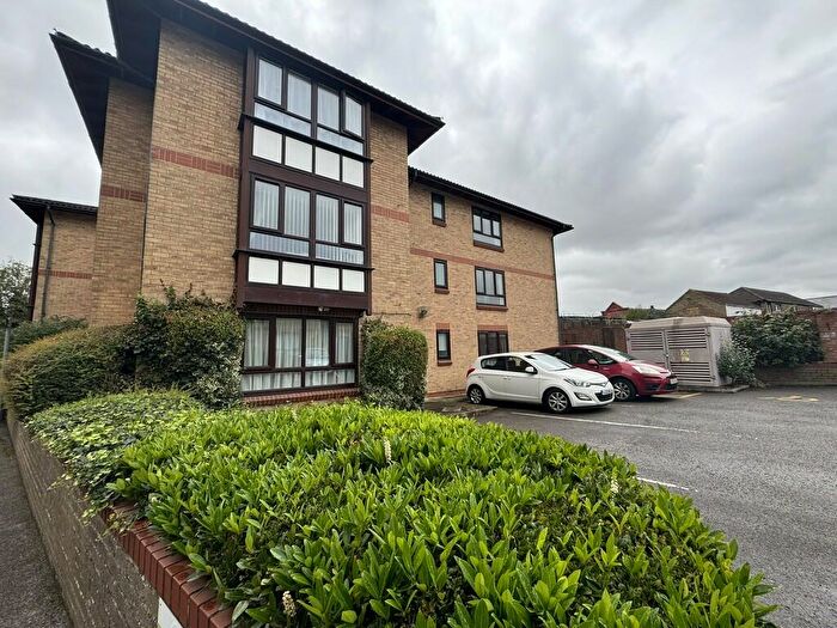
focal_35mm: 14
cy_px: 314
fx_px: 339
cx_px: 418
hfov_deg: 102.1
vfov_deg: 85.7
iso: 40
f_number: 2.2
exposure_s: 1/356
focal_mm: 2.22
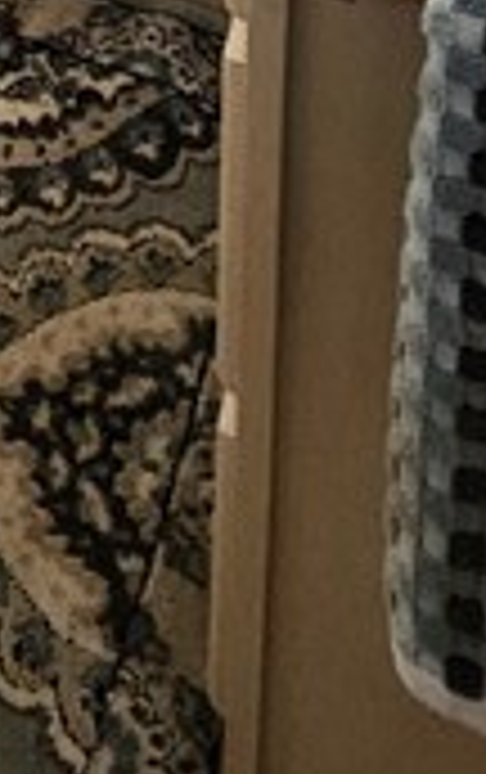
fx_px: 1732
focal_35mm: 82
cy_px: -990
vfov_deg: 15.8
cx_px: -184
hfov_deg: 15.1
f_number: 2.2
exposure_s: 1/60
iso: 100
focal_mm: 2.2
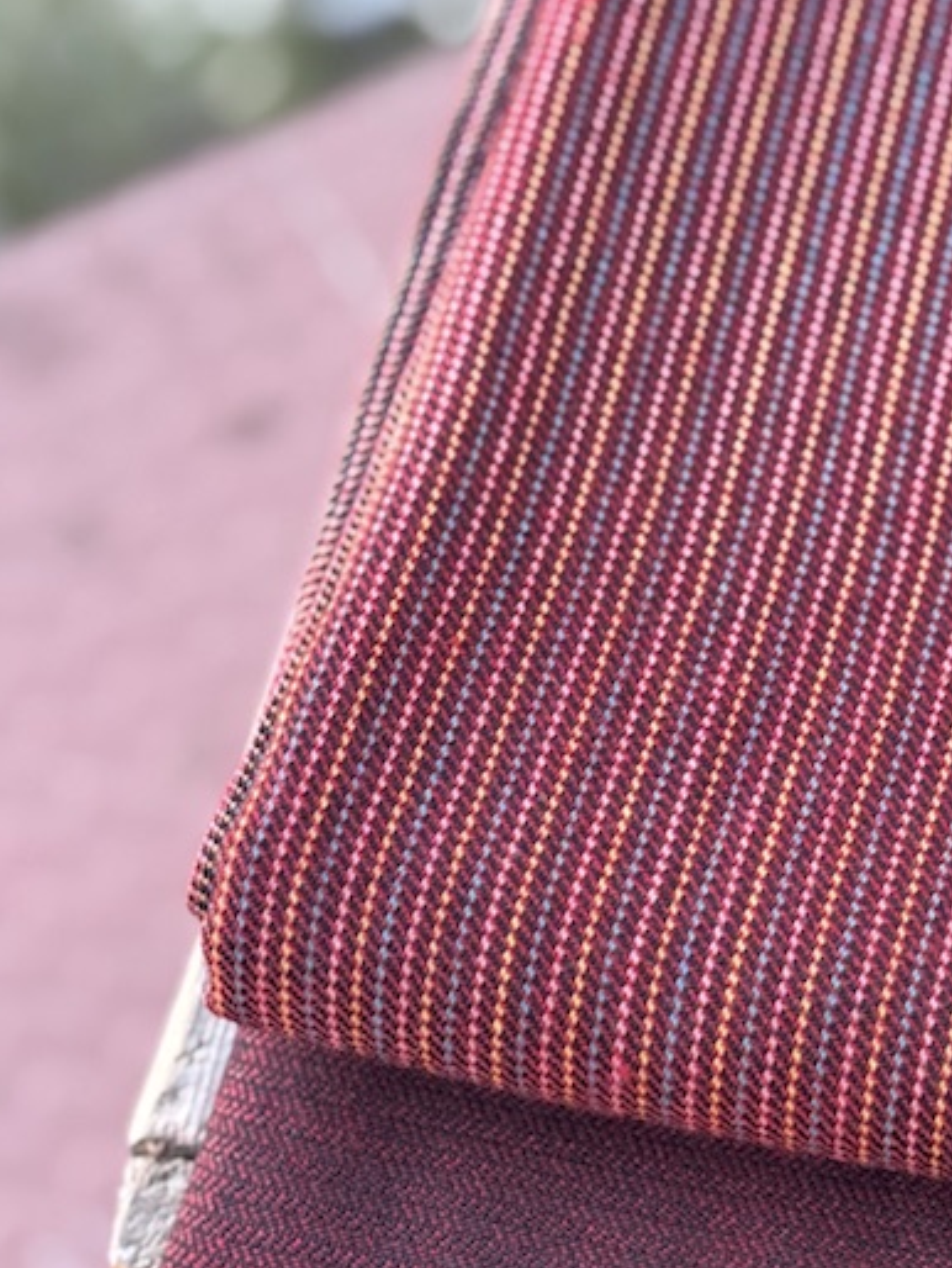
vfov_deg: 21.1
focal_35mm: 93
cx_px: 790
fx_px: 3407
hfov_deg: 15.8
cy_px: 656
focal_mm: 6.76
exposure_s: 1/121
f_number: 1.78
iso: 80
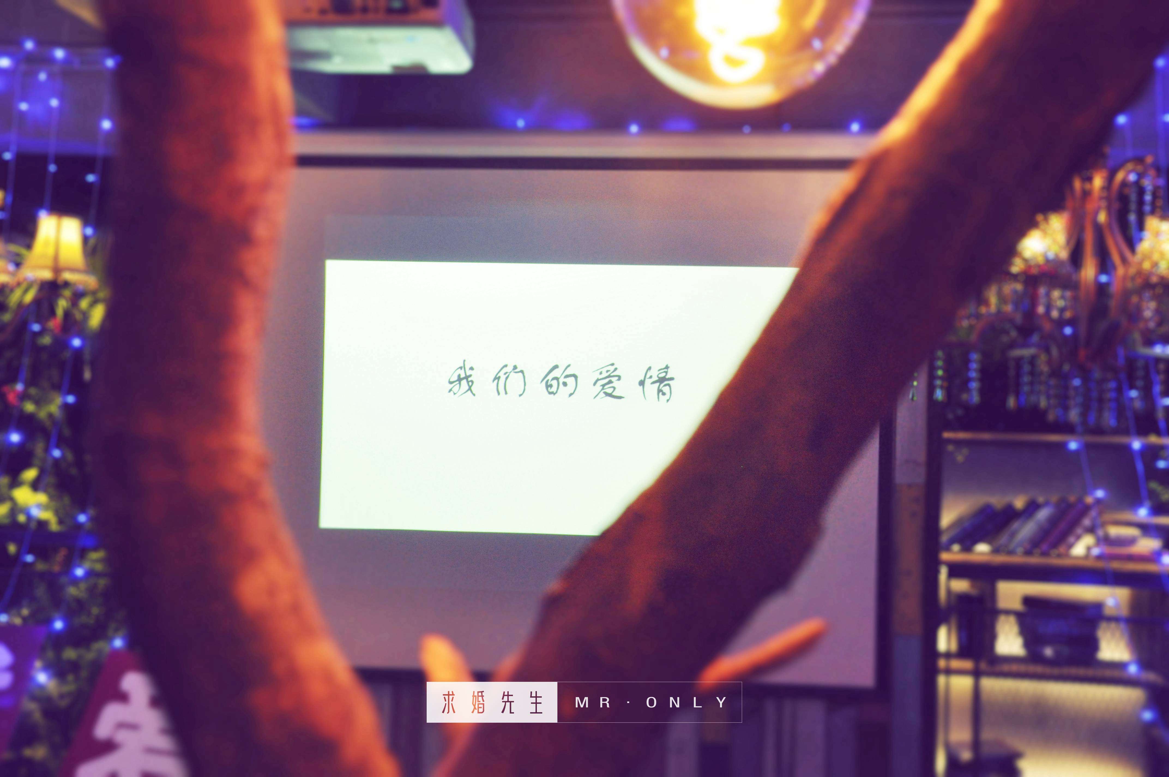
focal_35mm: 45
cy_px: 388
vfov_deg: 29.8
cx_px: 584
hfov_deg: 43.7
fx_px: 1459
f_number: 8
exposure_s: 1/20
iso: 800
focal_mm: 30
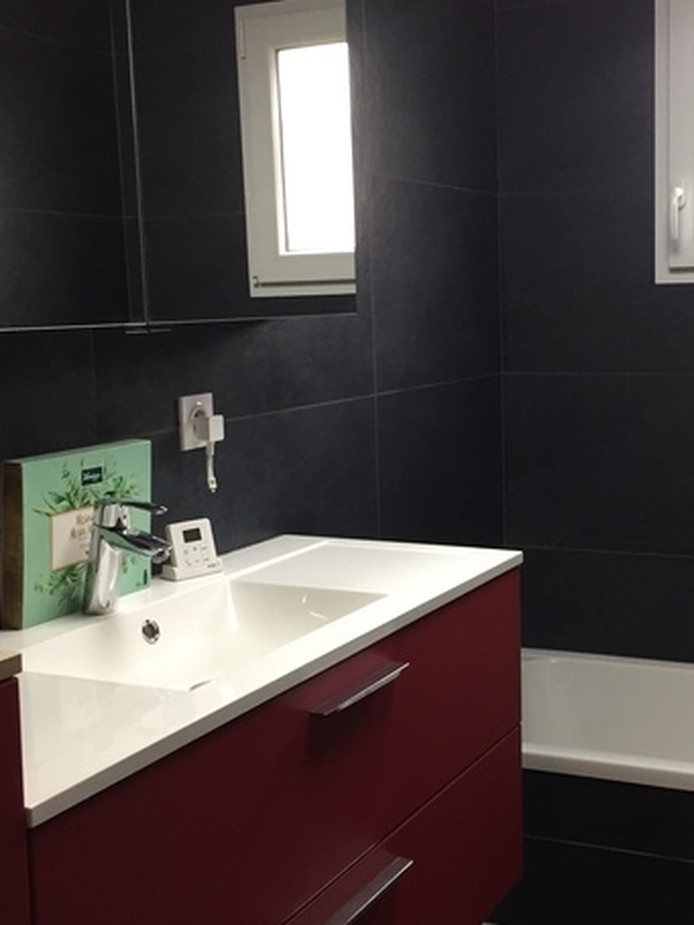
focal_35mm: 49
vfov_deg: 38.9
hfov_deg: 29.5
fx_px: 1310
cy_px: 453
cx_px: 448
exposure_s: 1/33
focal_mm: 4.15
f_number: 2.2
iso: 64
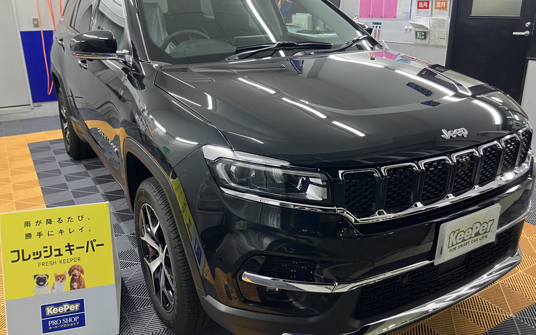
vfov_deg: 41.8
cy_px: 152
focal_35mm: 30
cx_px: 268
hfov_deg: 62.9
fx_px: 438
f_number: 1.8
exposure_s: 1/60
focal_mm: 3.99
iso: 100
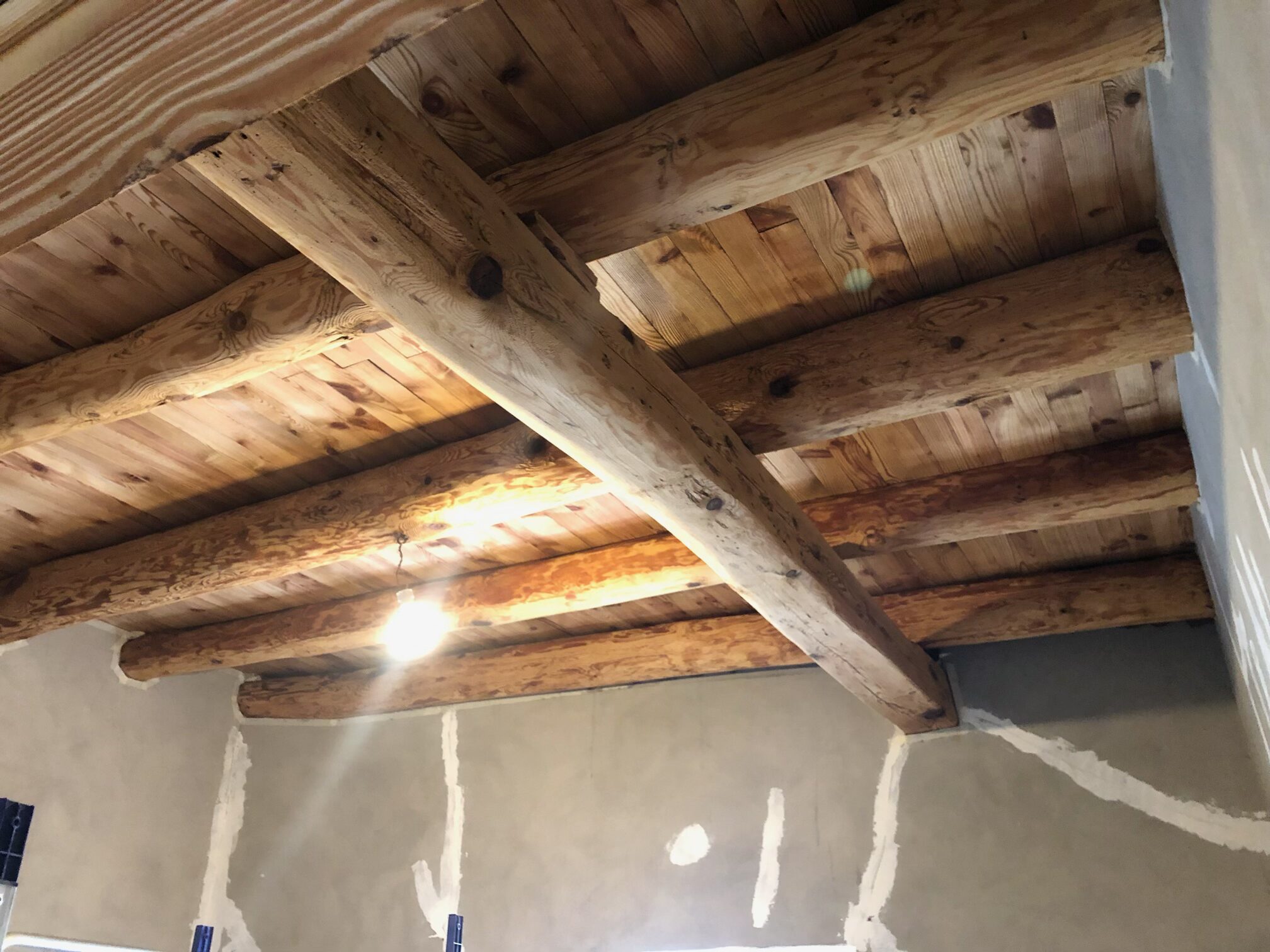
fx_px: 1027
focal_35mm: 28
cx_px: 635
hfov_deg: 63.4
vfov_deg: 49.7
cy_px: 476
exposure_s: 1/4
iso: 80
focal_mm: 3.99
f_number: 1.8
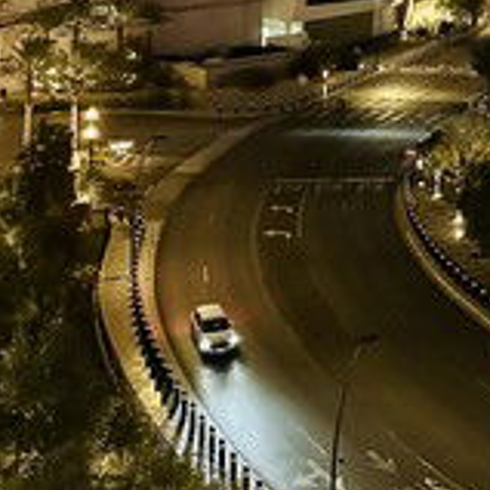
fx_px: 1281
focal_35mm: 80
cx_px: 681
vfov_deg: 20.1
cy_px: -123
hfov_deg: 19.5
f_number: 1.78
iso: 1000
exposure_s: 1/30
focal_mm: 6.86
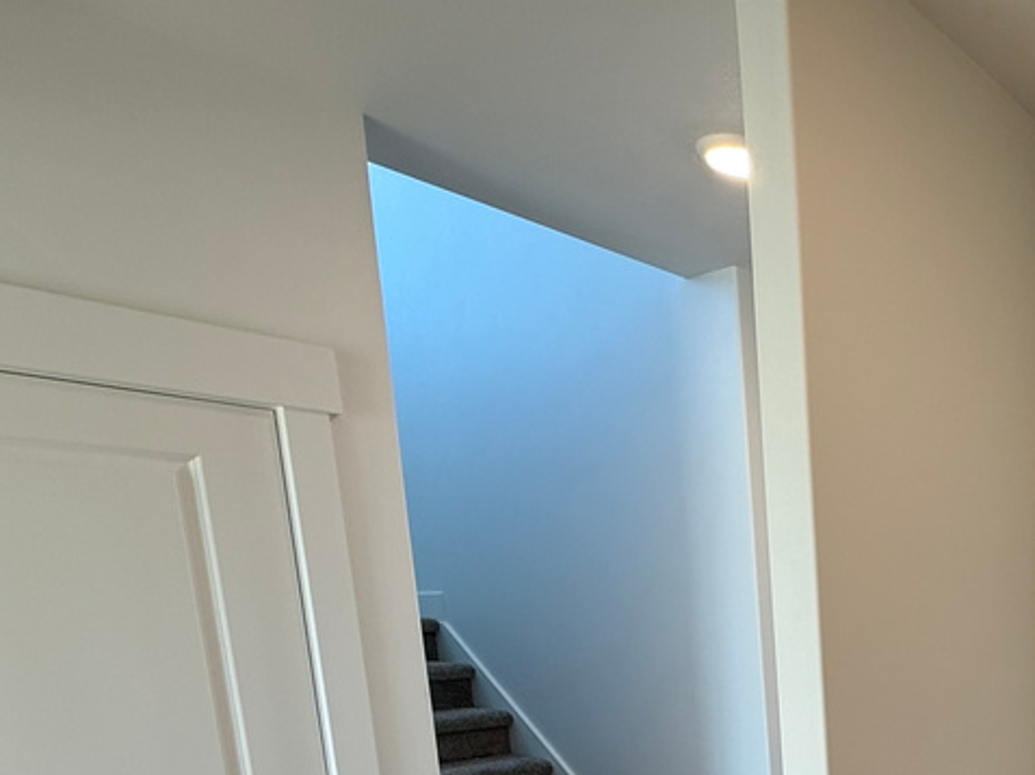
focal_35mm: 30
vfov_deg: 41.7
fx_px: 897
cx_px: 1102
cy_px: 743
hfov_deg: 46.6
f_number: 2.2
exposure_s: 1/120
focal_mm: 2.22
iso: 80
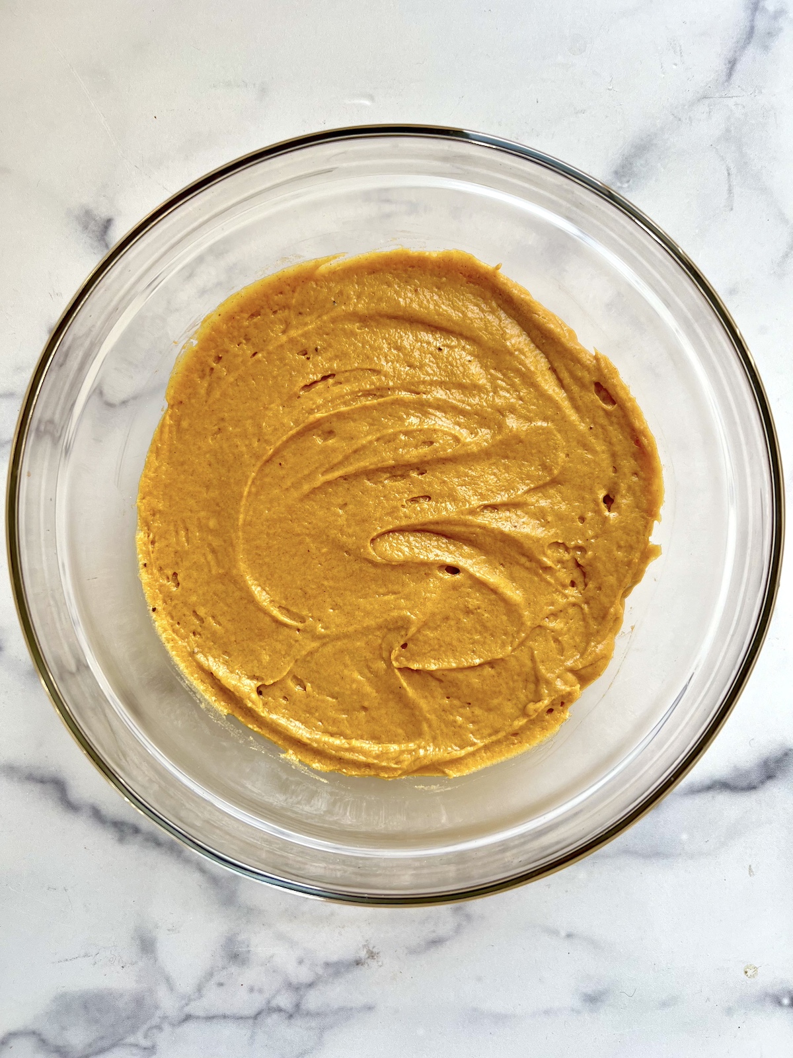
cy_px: 529
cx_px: 396
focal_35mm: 26
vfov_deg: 67.3
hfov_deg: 53.1
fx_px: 794
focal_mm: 5.7
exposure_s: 1/121
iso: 50
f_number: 1.5
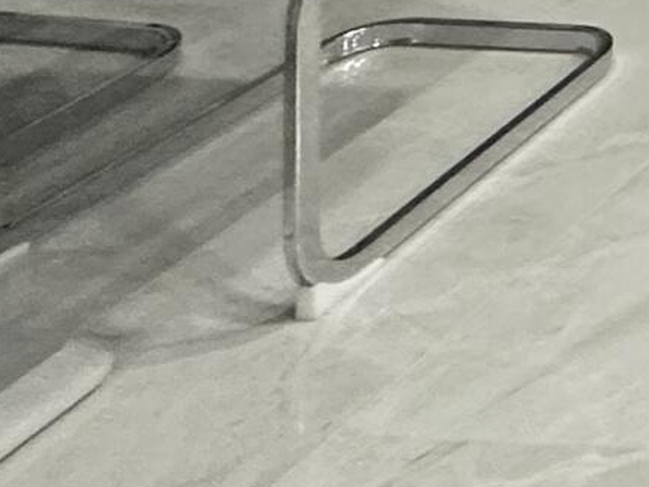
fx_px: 1819
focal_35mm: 97
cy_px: -803
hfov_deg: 11.5
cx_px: 1943
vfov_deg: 11.5
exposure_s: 1/60
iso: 320
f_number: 2.2
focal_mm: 2.22
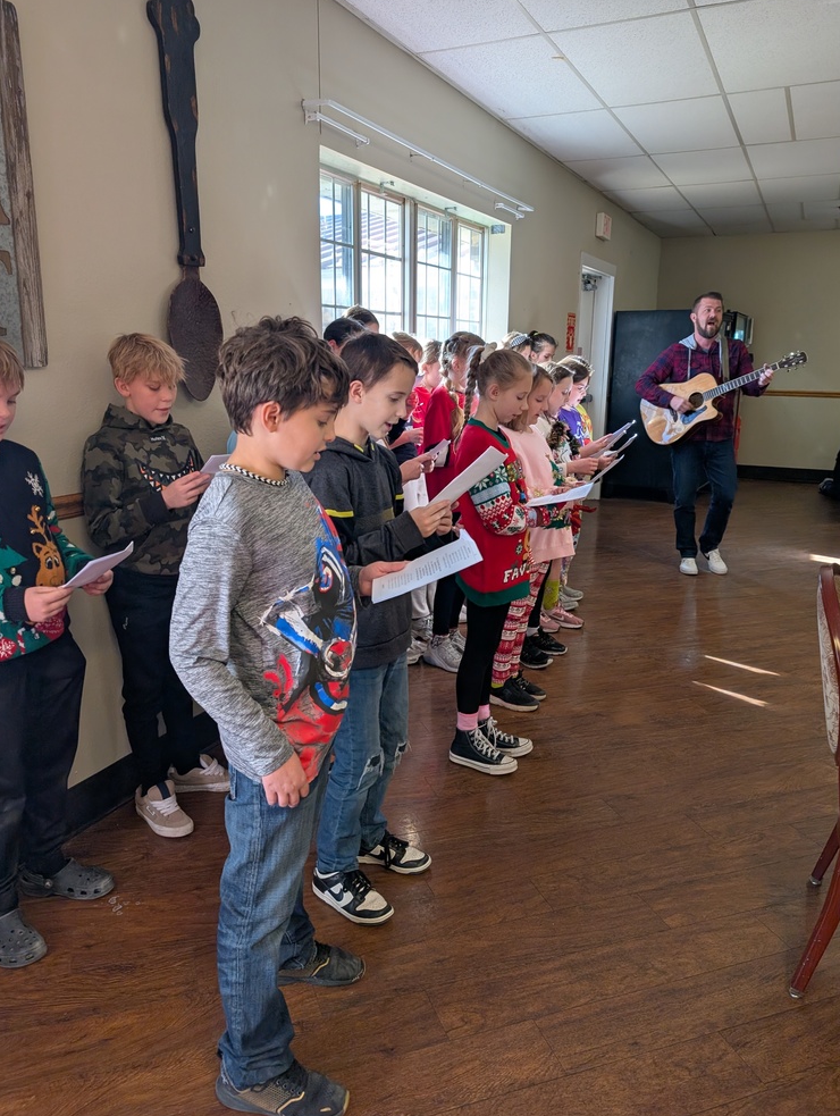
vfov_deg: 69.3
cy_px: 548
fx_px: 807
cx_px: 415
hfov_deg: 55.0
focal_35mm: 25
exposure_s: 1/120
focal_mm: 6.9
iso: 75
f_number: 1.68
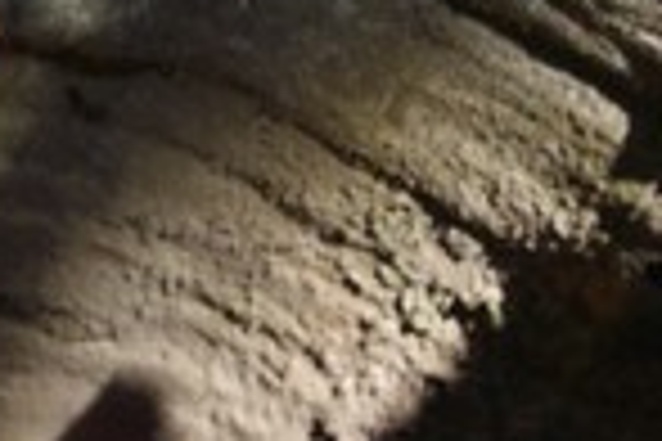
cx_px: -194
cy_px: -162
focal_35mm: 103
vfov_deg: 12.8
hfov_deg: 18.5
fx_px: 1894
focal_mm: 36
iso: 400
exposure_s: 1/250
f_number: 10
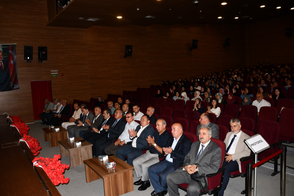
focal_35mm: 27
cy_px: 98
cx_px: 147
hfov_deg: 67.4
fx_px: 220
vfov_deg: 47.9
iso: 250
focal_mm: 18
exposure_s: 1/60
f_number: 3.5
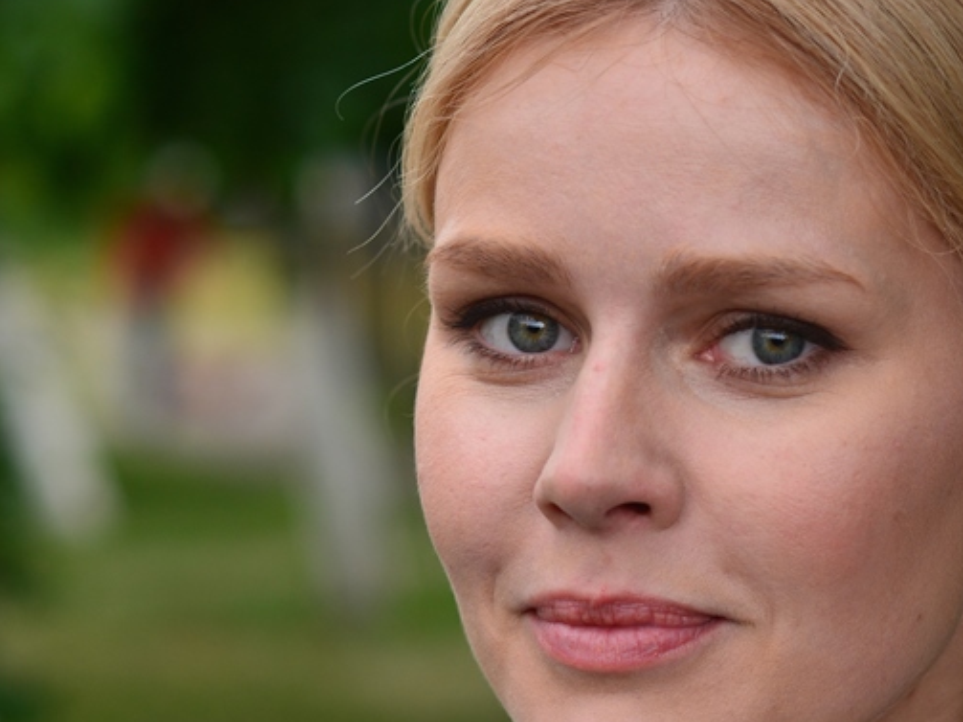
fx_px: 5201
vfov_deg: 7.9
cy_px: 908
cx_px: 701
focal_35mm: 187
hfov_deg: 10.6
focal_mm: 85
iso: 400
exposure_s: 1/250
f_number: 5
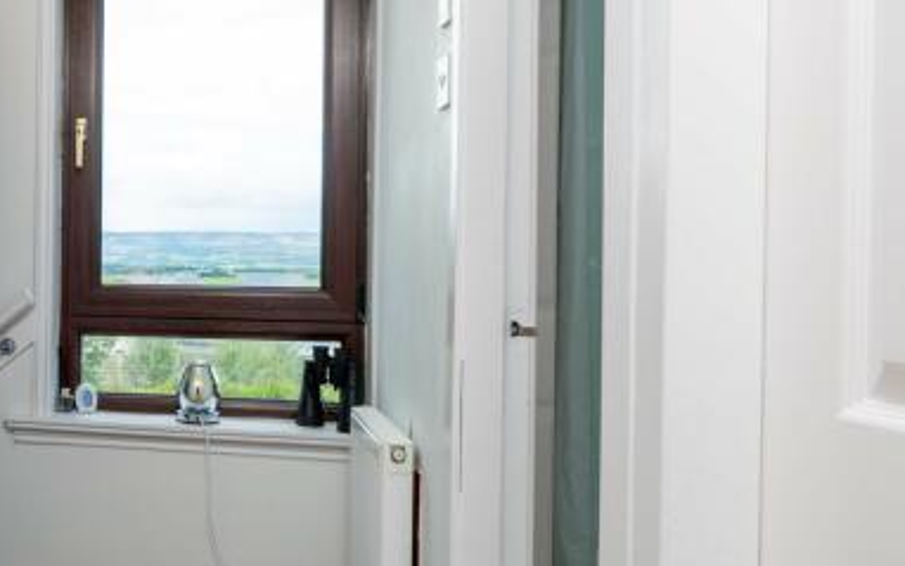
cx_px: -62
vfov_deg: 31.3
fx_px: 1012
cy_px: 278
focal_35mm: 41
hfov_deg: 40.2
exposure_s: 1/400
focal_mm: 10
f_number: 4
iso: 200
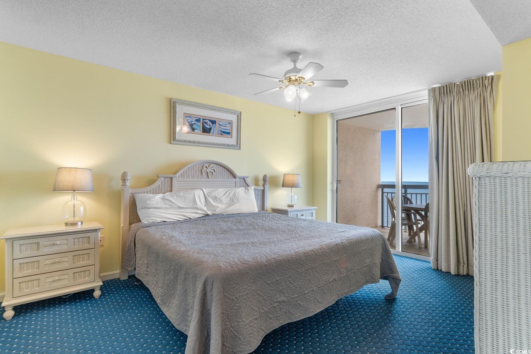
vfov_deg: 67.4
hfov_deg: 90.0
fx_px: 265
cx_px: 266
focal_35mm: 18
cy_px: 177
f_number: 4.8
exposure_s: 1/6
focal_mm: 12
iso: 100
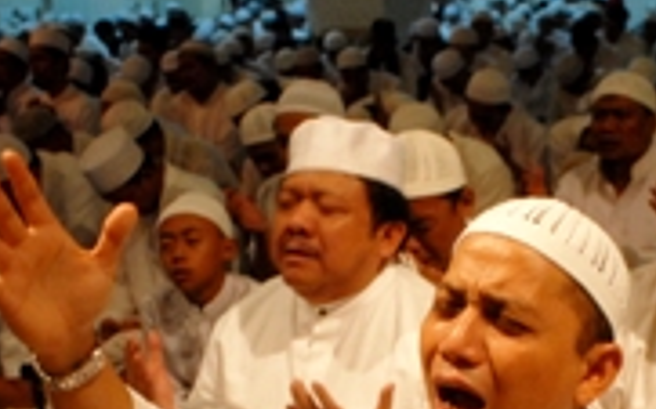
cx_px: 471
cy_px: 472
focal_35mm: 76
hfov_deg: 26.9
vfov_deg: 16.5
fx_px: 1358
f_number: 2.8
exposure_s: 1/30
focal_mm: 20
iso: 800
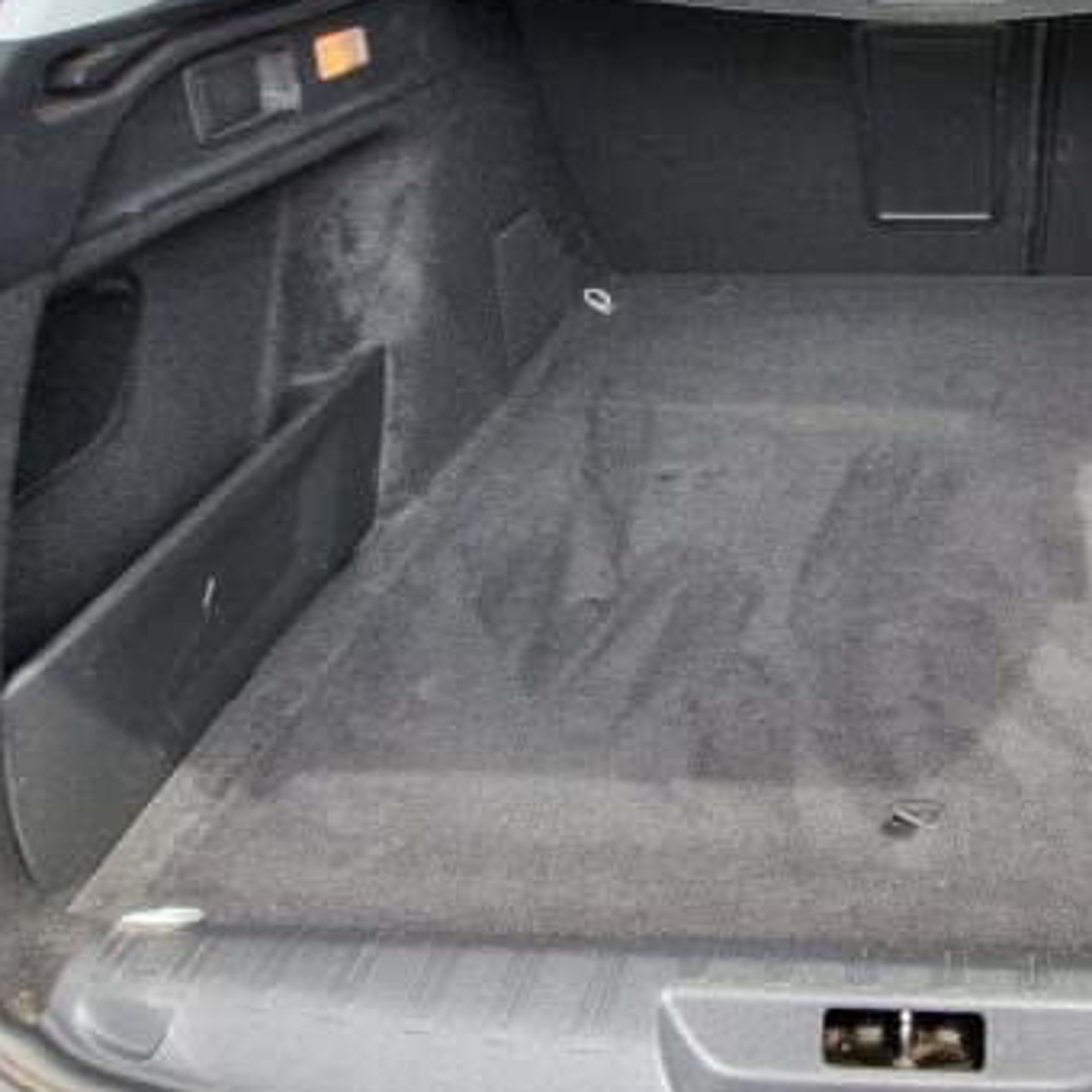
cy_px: 379
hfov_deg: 53.1
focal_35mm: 27
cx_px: 944
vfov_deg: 58.0
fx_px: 964
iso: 32
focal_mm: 1.74
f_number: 2.2
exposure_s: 1/116
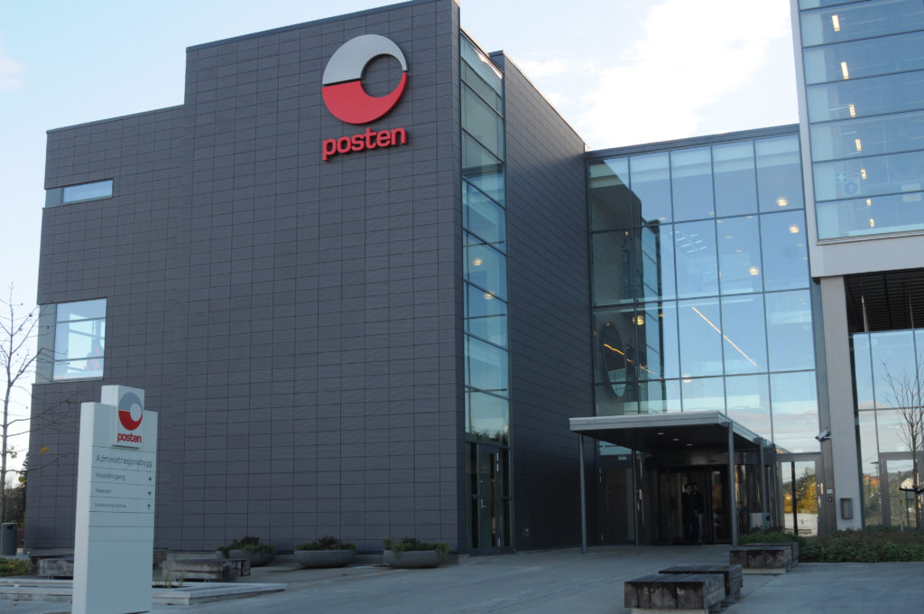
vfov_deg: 31.8
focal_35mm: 42
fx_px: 1077
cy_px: 307
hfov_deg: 46.5
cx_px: 462
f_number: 7.1
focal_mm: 28
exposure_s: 1/125
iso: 200
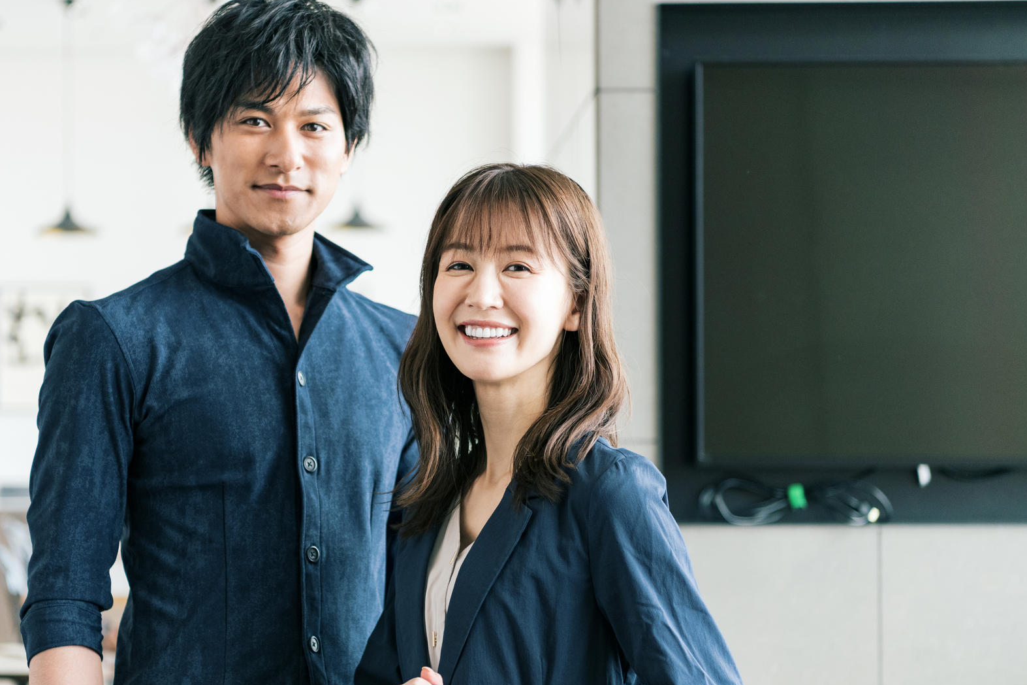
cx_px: 444
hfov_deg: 22.9
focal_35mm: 89
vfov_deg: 15.3
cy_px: 391
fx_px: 2538
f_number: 2.8
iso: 800
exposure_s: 1/200
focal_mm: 70
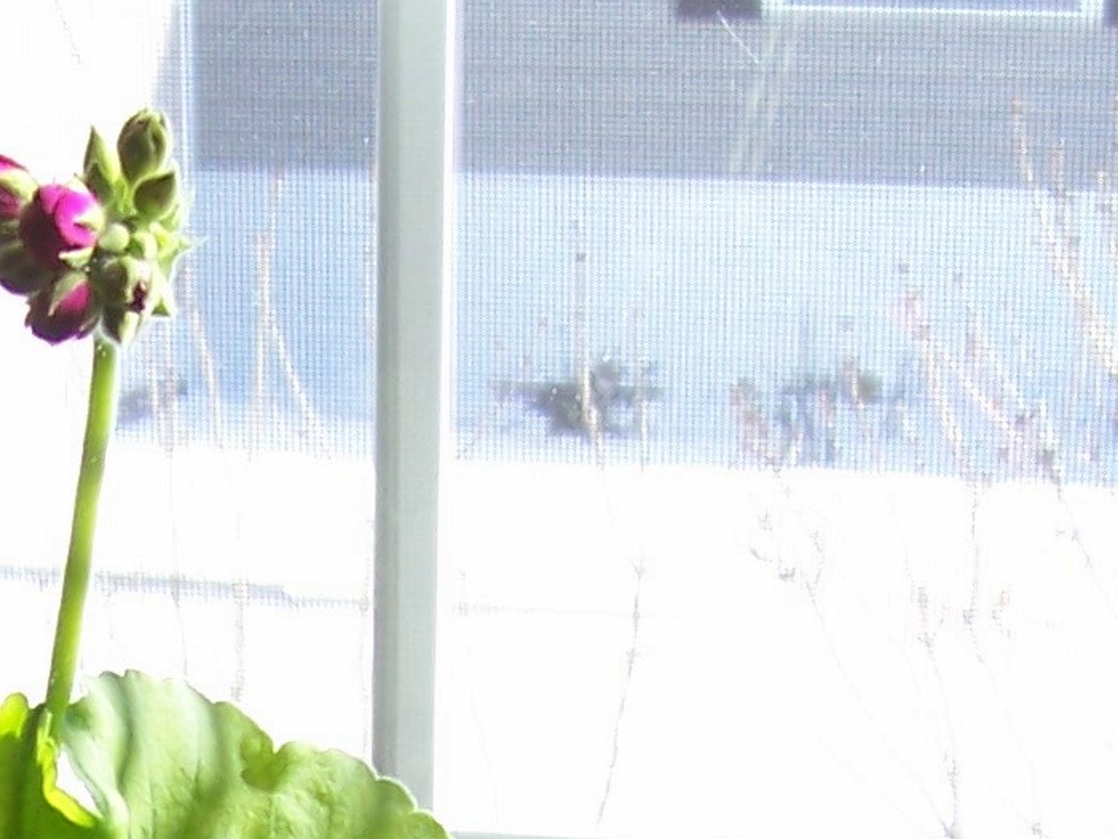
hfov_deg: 15.6
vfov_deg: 11.1
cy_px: 1483
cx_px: 134
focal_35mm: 125
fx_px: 4038
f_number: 2.7
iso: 80
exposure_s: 1/250
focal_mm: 5.6
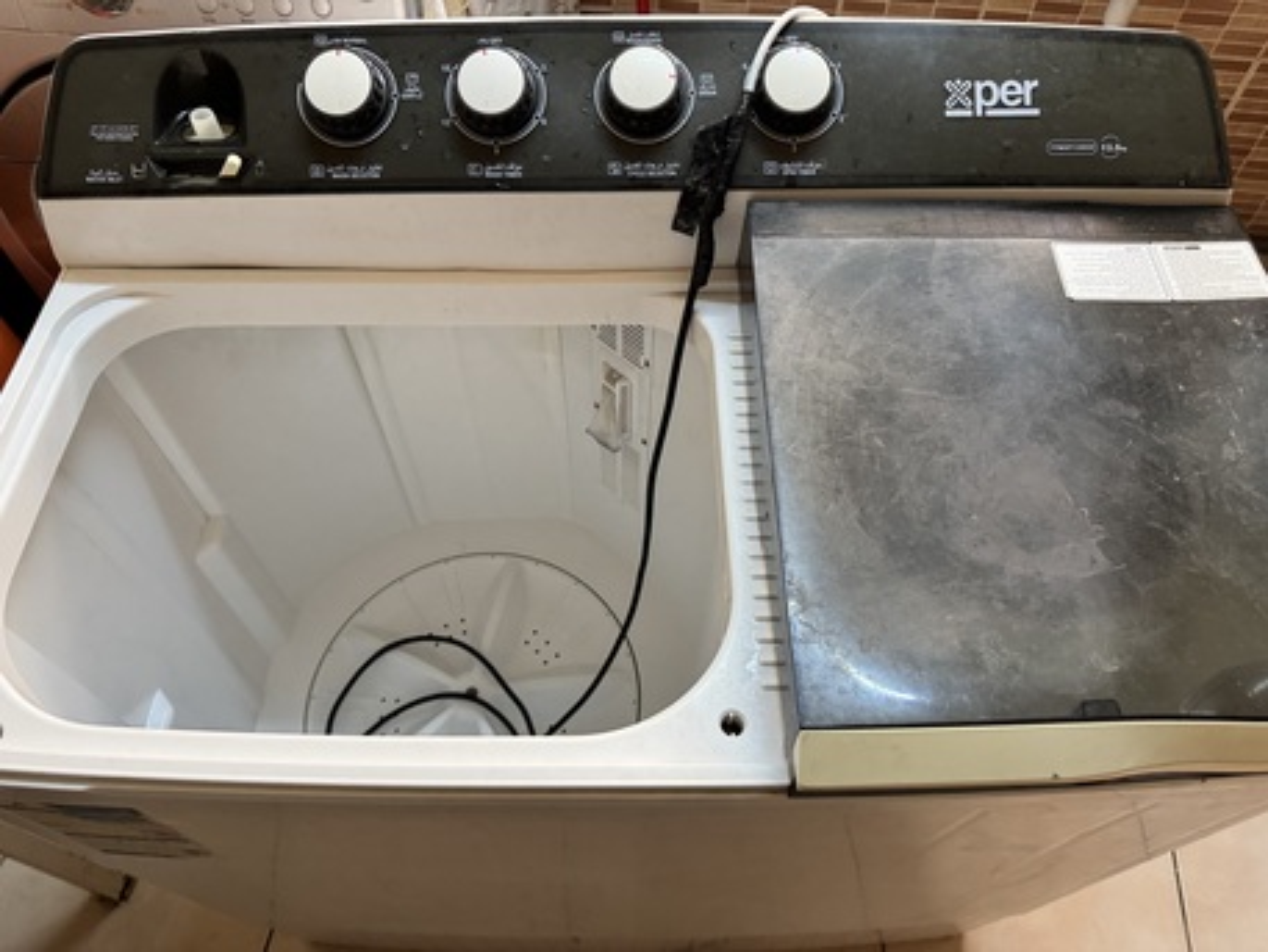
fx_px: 879
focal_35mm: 24
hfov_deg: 71.6
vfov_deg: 56.8
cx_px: 634
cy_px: 476
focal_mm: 6.76
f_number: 1.78
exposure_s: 1/60
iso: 400
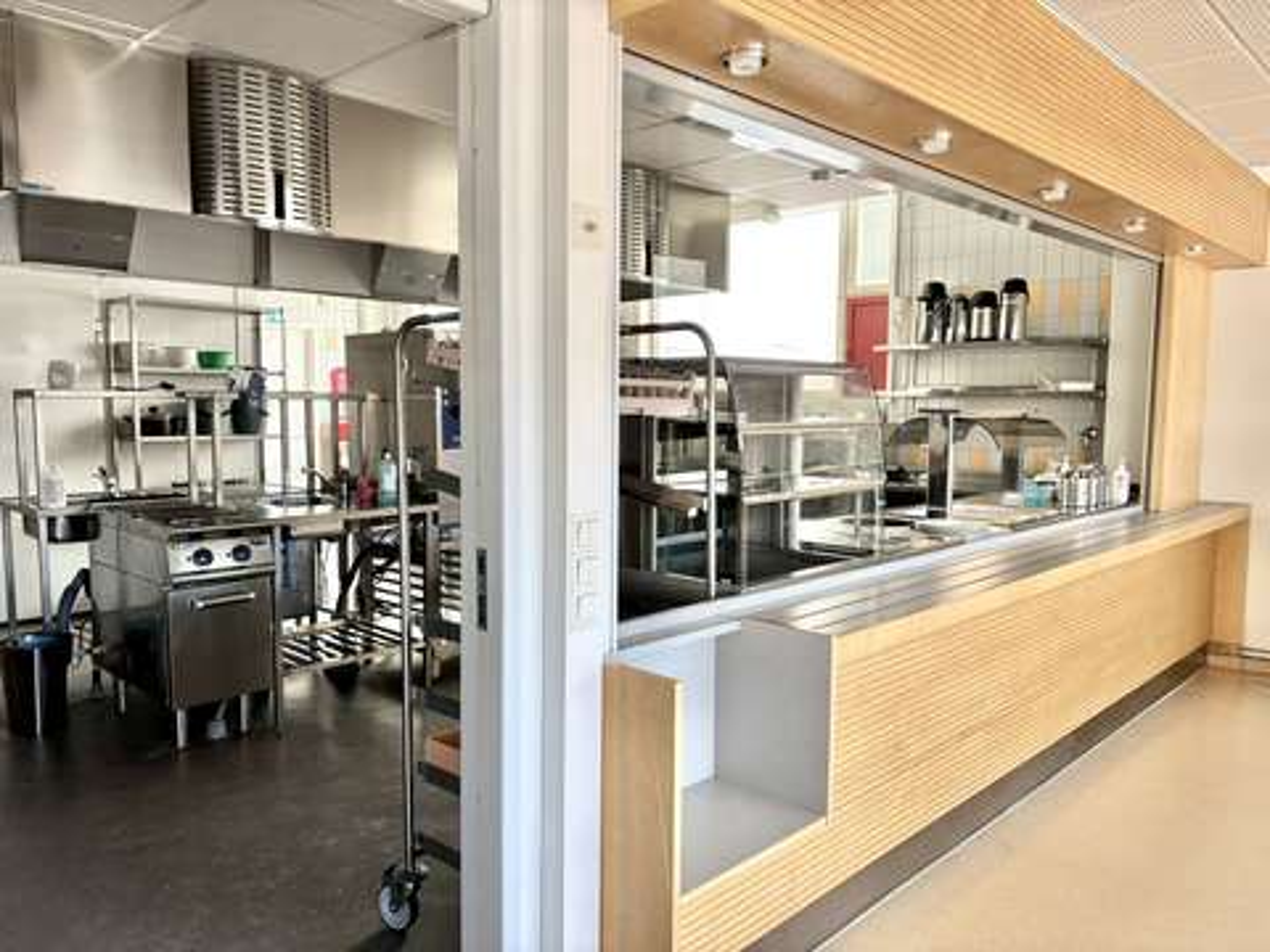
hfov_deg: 67.3
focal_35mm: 26
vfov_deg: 53.1
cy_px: 476
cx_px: 635
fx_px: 954
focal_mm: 5.96
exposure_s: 1/121
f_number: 1.6
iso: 125
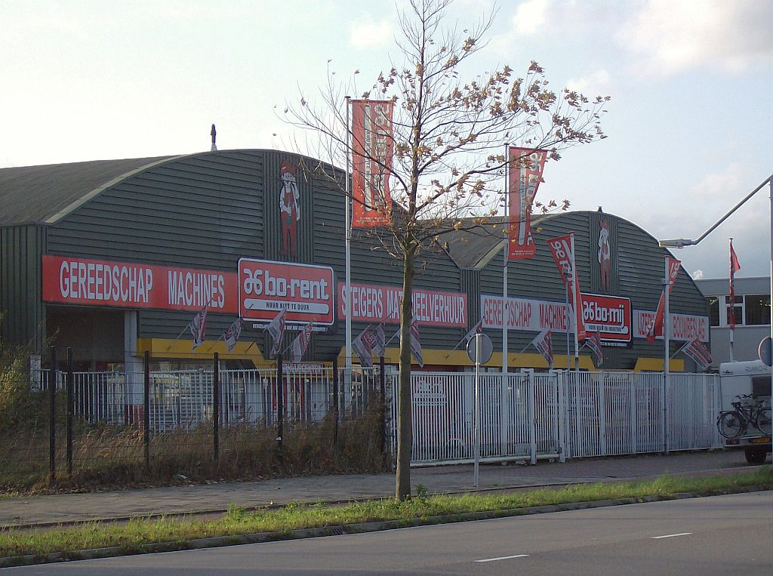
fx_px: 2228
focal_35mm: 100
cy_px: 288
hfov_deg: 19.7
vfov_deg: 14.7
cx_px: 386
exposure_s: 1/352
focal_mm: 16.6
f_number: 4.6
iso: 100
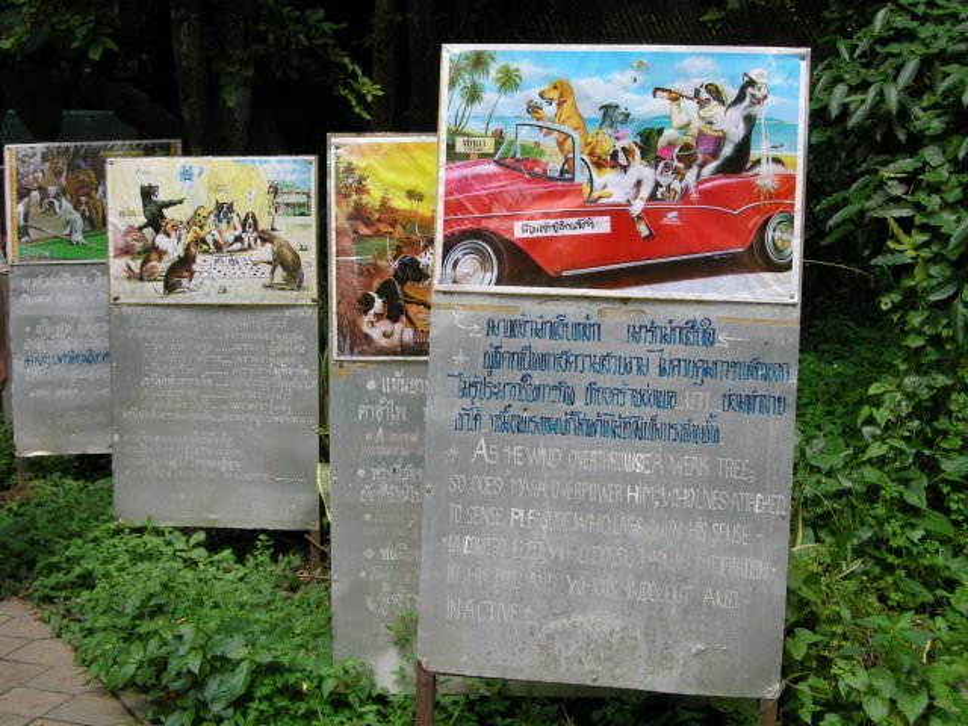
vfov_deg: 30.3
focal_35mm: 48
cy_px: 363
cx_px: 484
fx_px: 1342
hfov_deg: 39.7
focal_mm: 10.1
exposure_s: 1/173
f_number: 4.9
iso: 64
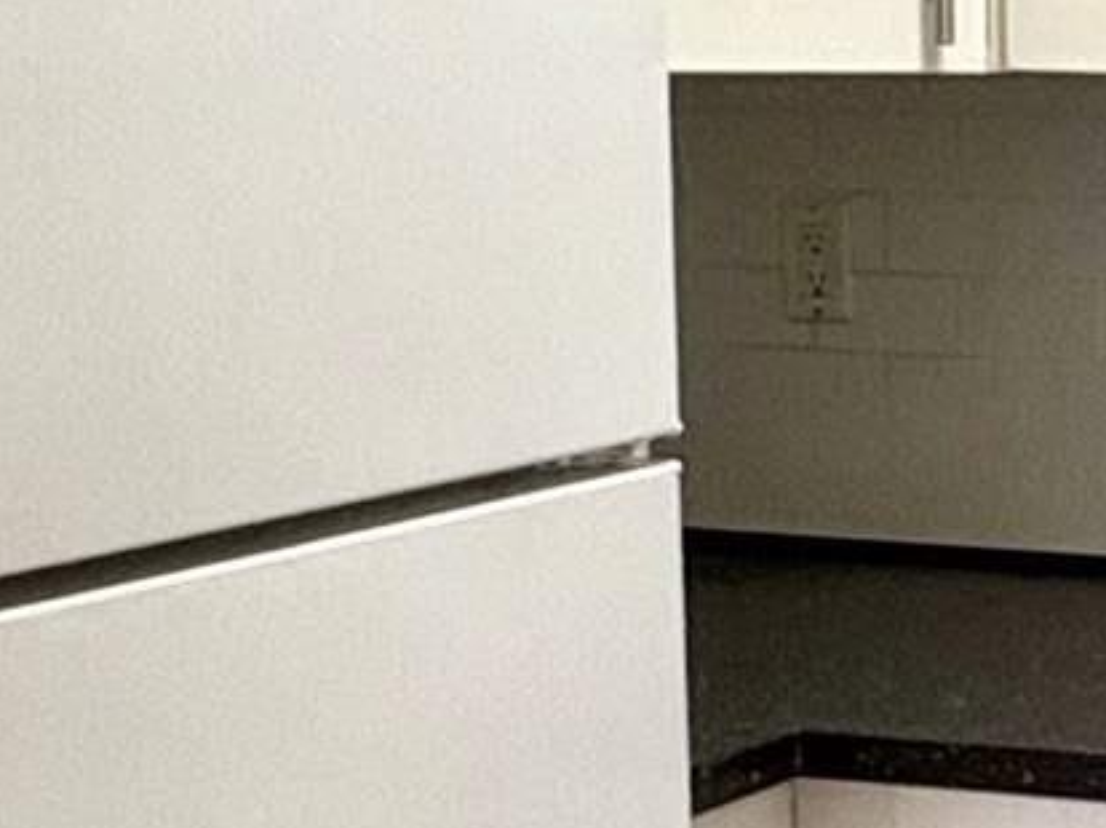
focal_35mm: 104
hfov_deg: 16.5
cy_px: 419
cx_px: 1835
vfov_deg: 14.2
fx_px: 3321
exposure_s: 1/60
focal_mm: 2.22
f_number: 2.2
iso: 200
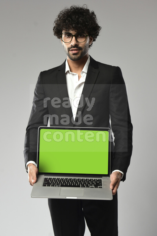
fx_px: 366
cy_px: 118
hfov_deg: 24.2
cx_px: 78
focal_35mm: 56
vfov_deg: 35.6
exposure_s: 1/125
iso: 400
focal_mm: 56
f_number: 5.6
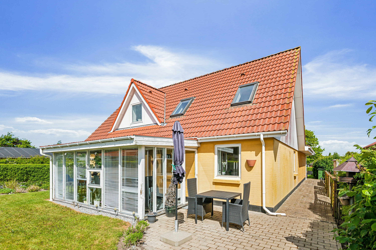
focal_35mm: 16
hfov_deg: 96.7
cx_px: 188
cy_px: 125
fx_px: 167
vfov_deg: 73.7
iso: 800
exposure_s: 1/1250
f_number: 11
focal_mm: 16
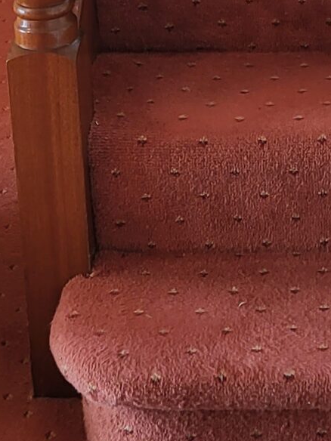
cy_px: -206
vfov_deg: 15.9
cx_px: 311
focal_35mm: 114
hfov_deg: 12.9
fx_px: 1453
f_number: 1.8
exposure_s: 1/50
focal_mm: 5.4
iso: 200
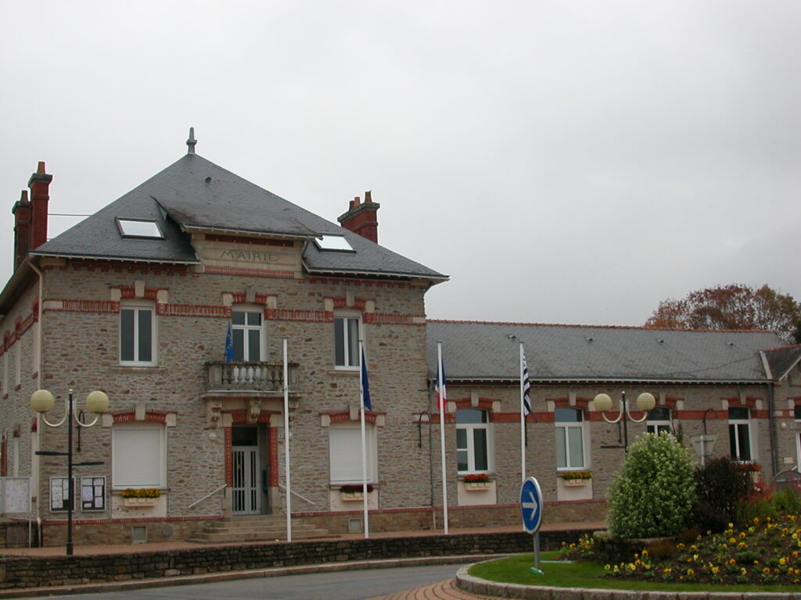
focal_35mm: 49
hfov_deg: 38.9
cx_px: 400
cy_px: 300
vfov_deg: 29.7
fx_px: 1134
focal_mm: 7.5
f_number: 5.2
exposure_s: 1/198
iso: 100
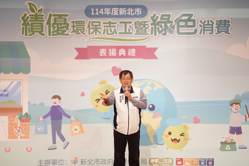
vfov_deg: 11.6
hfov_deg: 17.3
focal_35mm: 118
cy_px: 83
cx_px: 124
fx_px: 816
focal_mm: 118
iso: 400
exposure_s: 1/200
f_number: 2.8
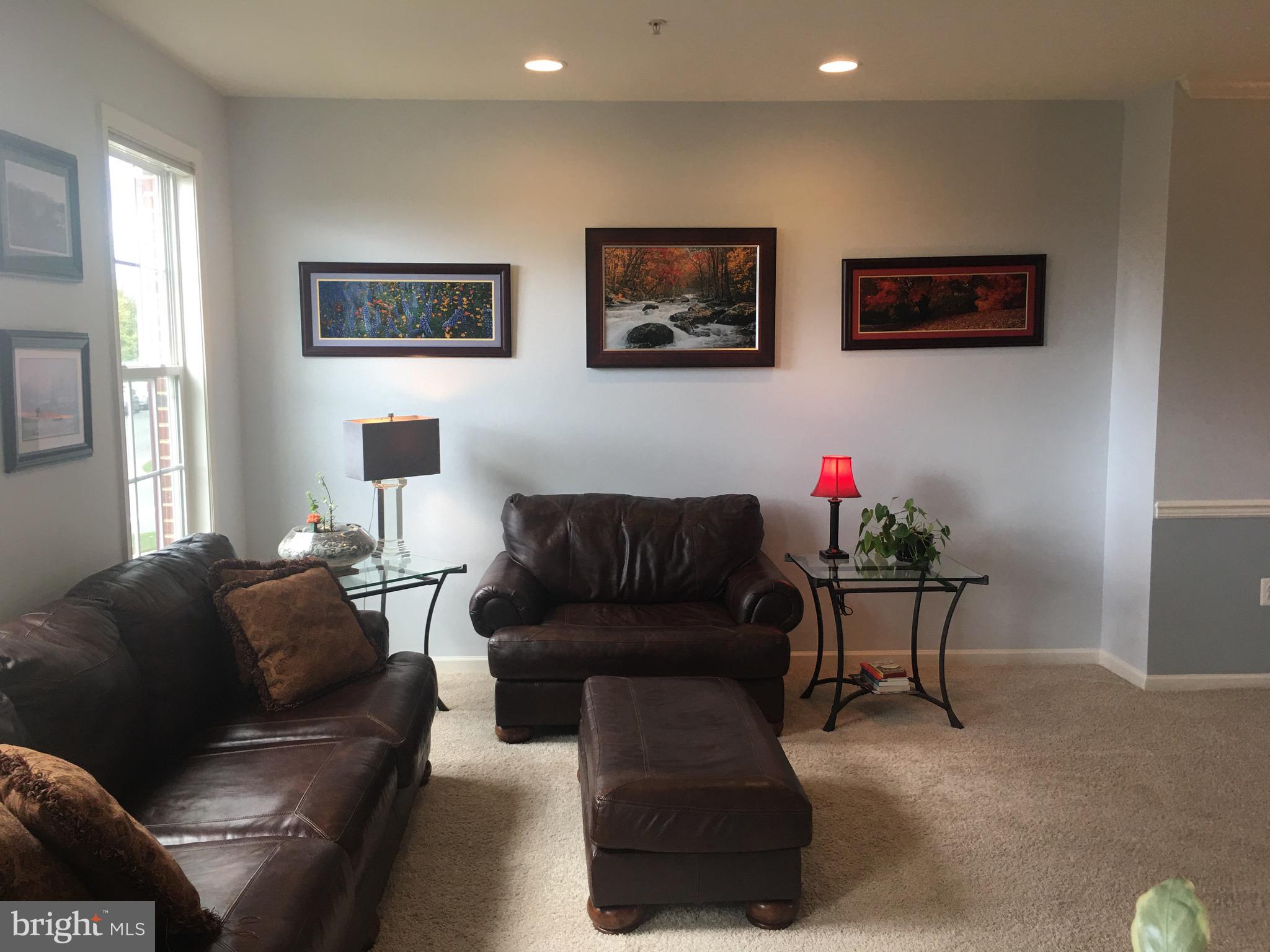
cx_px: 635
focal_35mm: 29
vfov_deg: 48.2
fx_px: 1064
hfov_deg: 61.7
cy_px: 476
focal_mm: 4.15
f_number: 2.2
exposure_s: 1/30
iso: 25
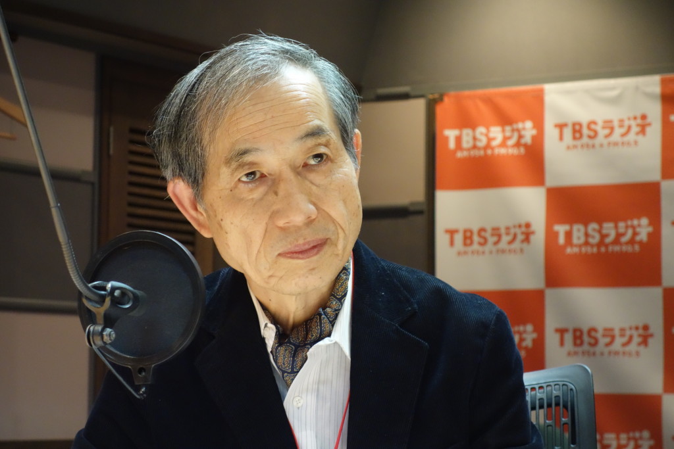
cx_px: 337
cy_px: 224
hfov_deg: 21.5
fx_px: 1779
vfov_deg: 14.4
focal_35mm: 95
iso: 1600
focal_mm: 35.26
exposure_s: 1/25
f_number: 4.9
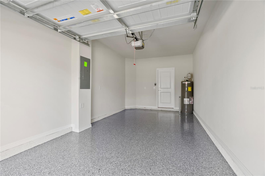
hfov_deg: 96.7
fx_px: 118
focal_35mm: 16
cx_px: 132
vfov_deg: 73.7
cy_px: 88
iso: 100
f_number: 9
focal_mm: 16
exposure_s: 1/13
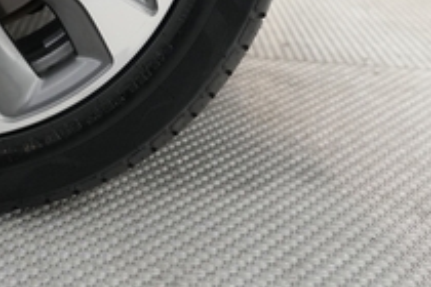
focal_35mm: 73
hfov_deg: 25.5
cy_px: -107
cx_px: -53
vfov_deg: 17.3
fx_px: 874
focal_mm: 24
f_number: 2.8
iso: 3200
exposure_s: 1/160
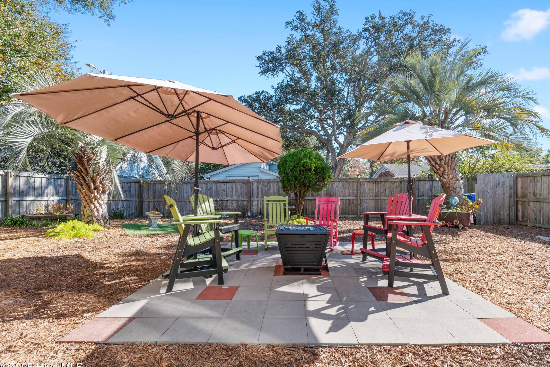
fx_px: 244
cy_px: 189
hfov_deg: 96.6
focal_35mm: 16
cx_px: 293
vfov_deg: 73.7
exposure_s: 1/80
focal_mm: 10
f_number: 4.5
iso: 100
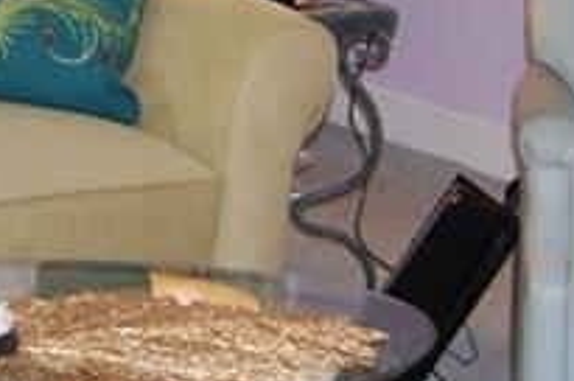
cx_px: -328
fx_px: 3343
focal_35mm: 210
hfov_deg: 9.5
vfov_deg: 6.3
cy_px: -381
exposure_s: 1/60
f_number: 4.2
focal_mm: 28
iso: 400
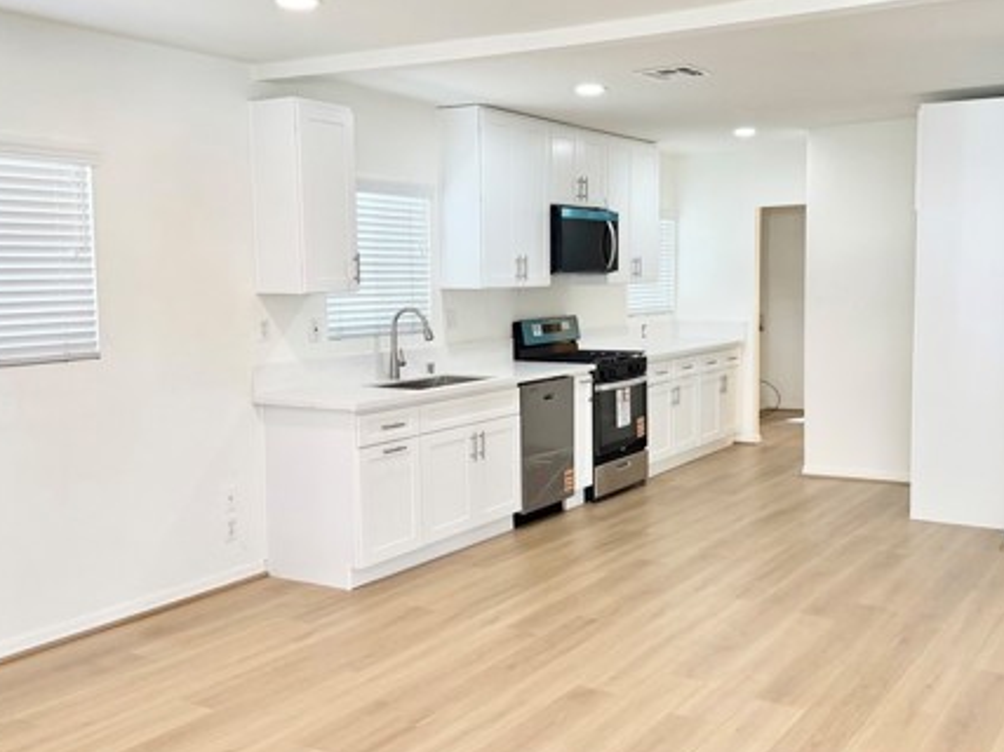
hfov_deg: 51.2
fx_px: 1044
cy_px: 371
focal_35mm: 36
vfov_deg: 39.6
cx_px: 567
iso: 160
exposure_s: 1/230
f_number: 1.78
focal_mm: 6.76
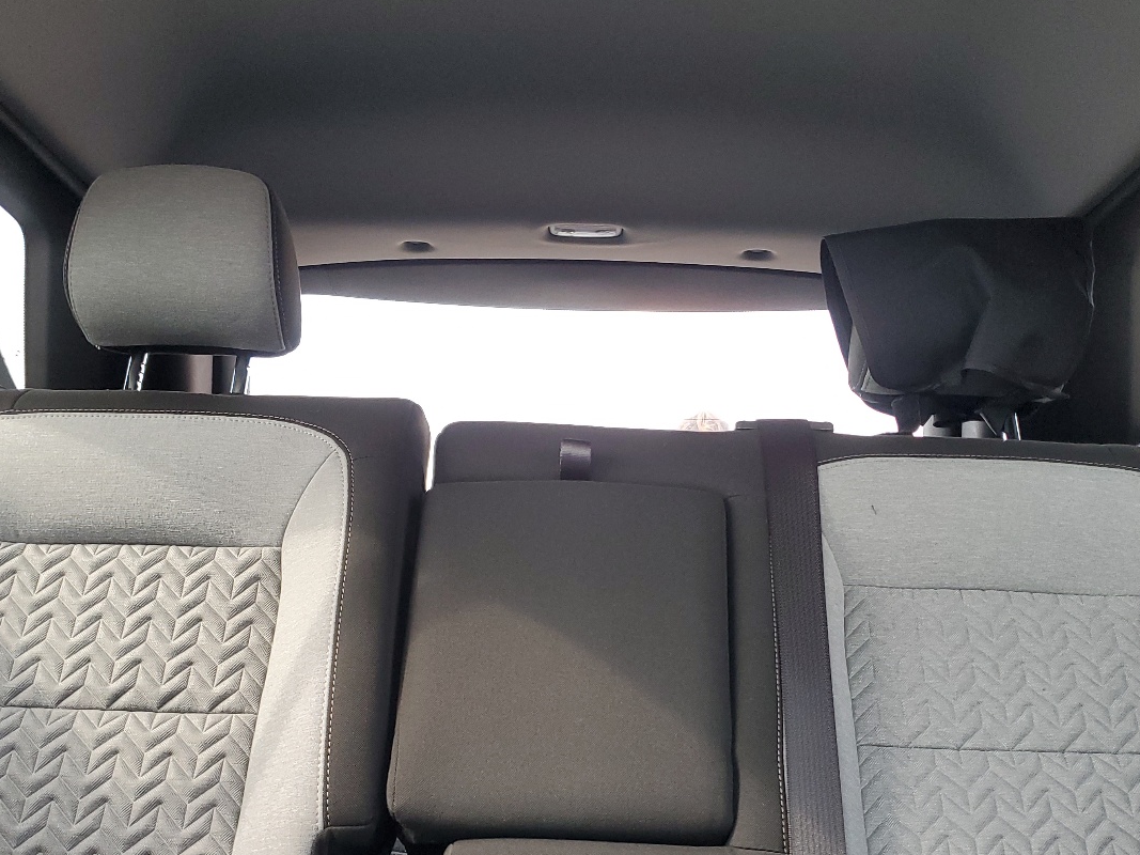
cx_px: 575
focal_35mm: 39
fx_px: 1284
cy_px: 619
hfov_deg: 47.9
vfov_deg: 36.1
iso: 94
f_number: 1.5
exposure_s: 1/120
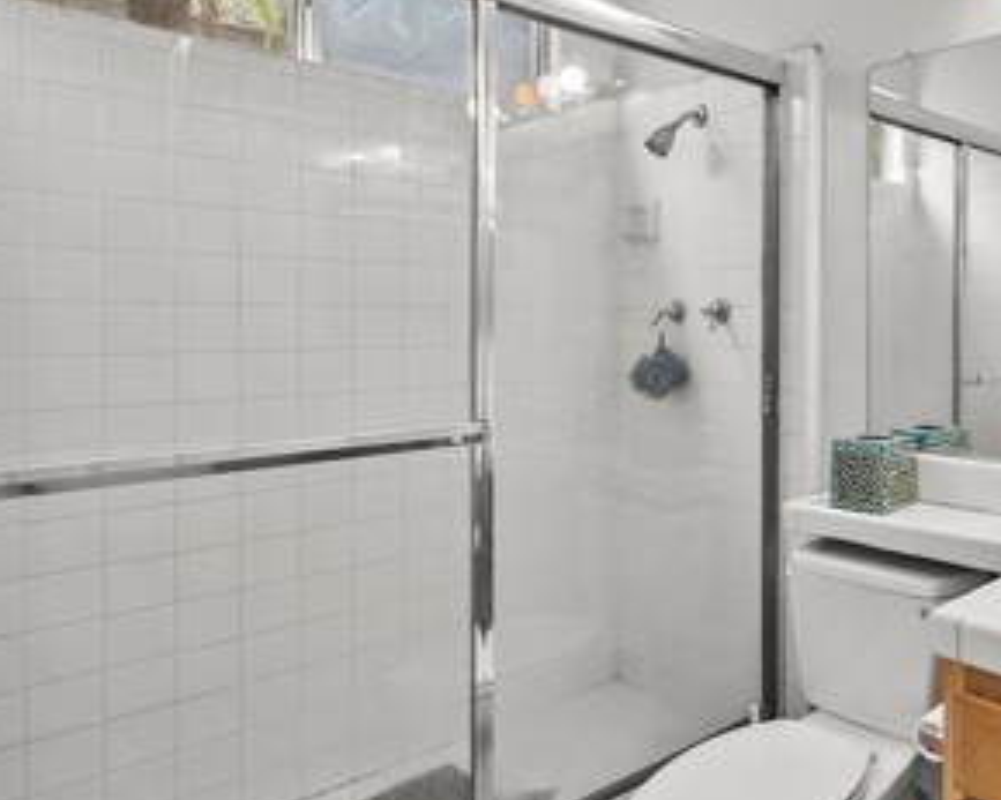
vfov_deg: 52.8
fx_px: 800
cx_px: 949
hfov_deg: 53.6
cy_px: 317
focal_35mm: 27
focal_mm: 13
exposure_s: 1/2
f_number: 9
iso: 250
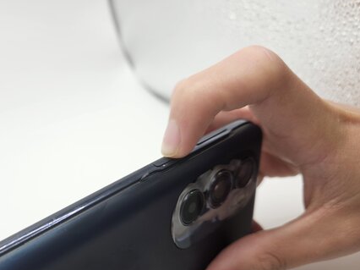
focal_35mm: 32
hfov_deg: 55.4
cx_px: 115
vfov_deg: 43.5
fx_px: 333
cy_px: 181
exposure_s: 1/120
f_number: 1.8
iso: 25
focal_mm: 5.4
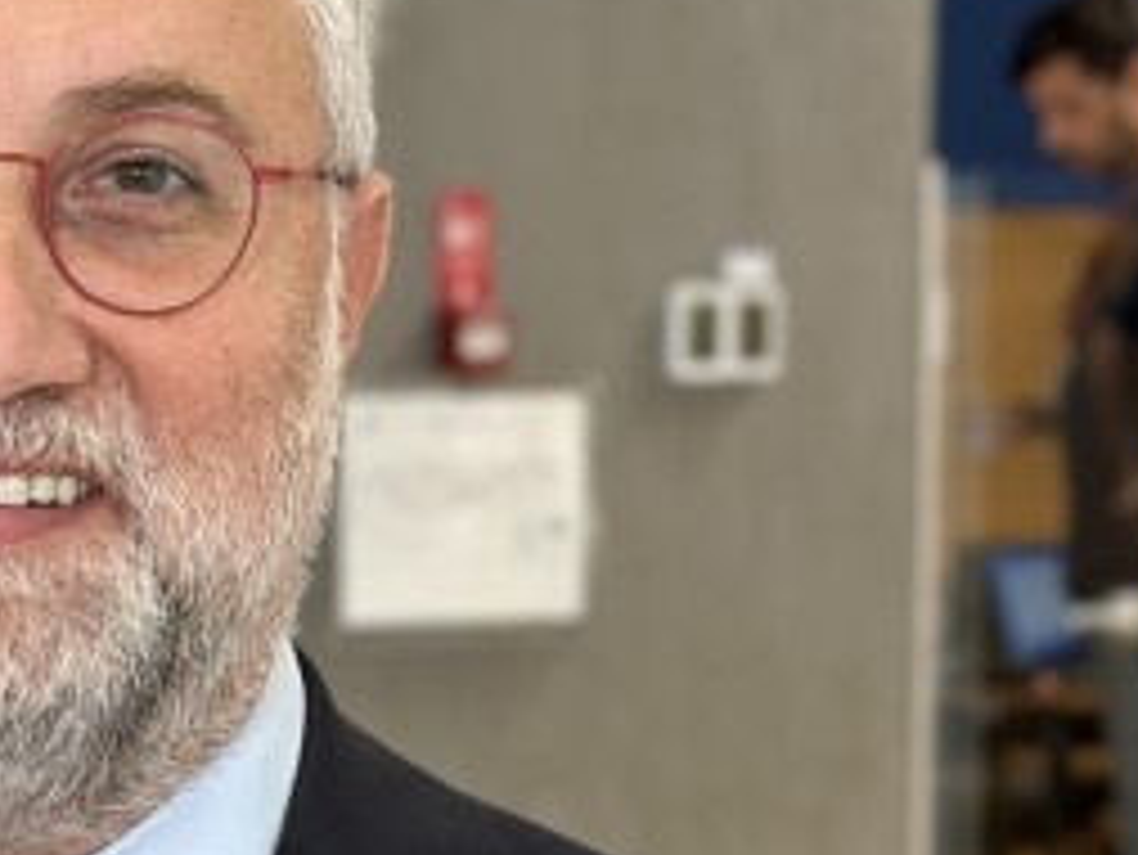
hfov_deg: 10.1
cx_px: -166
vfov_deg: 7.6
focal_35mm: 194
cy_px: 1084
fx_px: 6381
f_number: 1.78
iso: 125
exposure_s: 1/50
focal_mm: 6.86
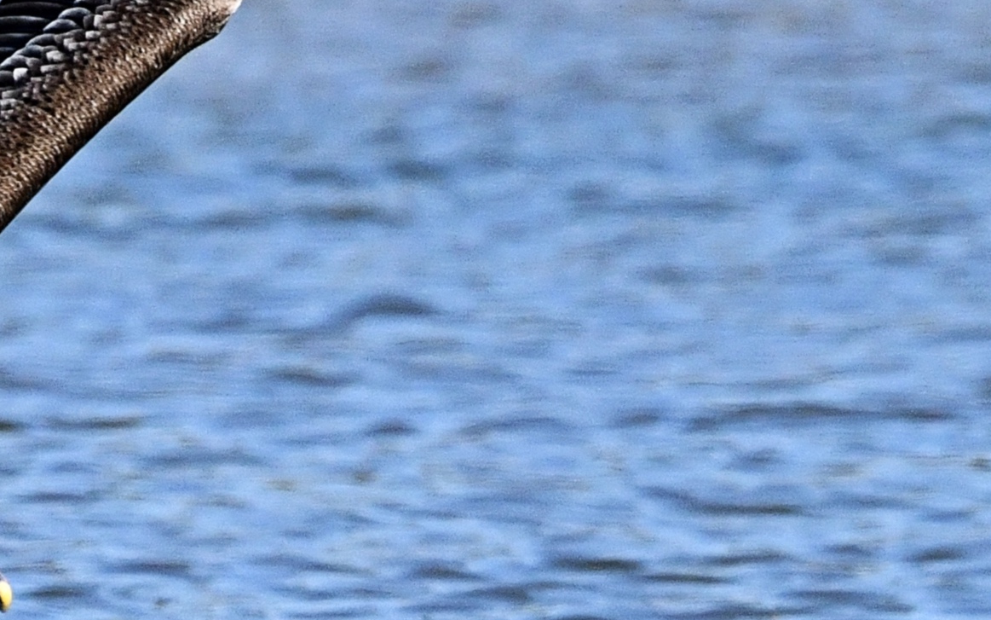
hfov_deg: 1.1
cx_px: 183
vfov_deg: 0.7
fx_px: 52695
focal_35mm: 1951
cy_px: 684
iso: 1250
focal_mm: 600
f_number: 9
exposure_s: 1/4000
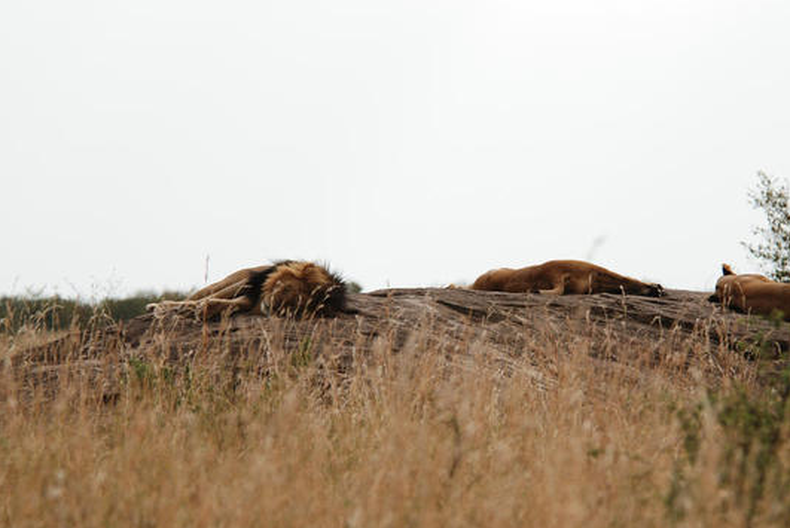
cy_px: 297
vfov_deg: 3.3
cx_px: 472
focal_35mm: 415
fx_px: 9114
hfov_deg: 5.0
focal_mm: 210
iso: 100
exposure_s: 1/400
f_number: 5.3
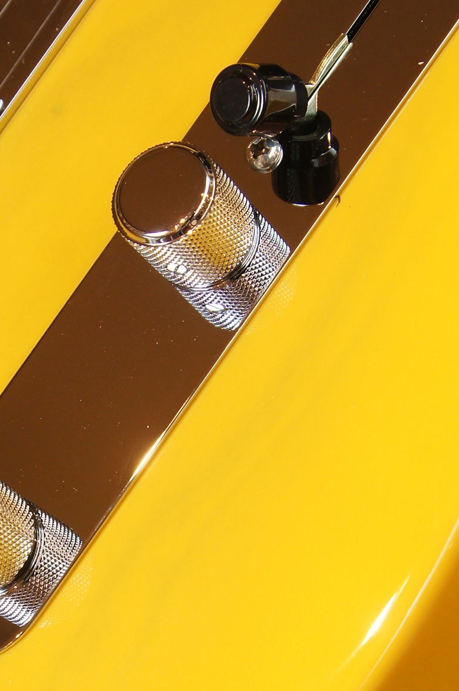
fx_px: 1973
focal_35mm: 103
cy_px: 509
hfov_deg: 13.2
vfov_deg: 19.7
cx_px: 92
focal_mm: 35
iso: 400
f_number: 8
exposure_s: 1/13
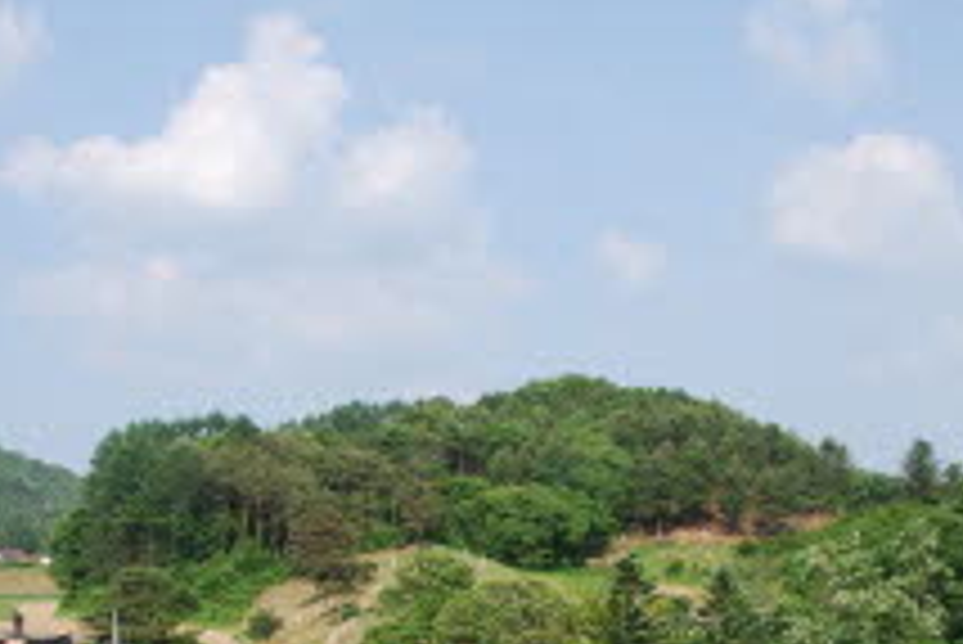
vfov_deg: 21.1
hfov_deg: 31.9
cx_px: 459
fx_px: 1686
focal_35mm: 63
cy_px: 599
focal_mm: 18
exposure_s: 1/250
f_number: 8
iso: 100
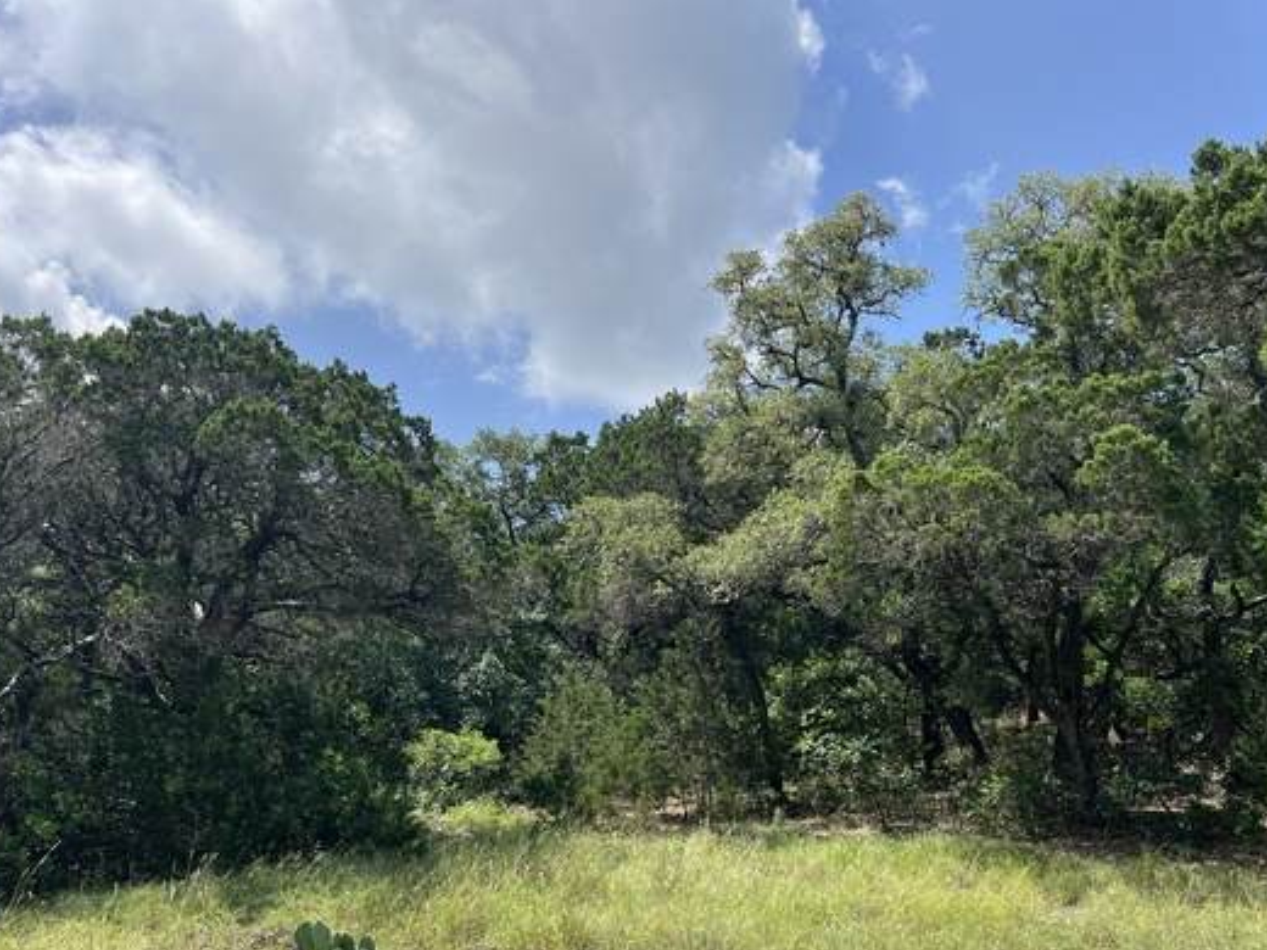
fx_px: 1171
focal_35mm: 32
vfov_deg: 44.1
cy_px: 541
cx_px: 668
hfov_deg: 56.8
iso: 50
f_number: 1.5
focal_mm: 5.7
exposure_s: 1/3704
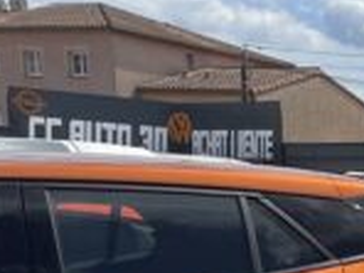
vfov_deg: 9.1
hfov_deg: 12.1
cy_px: 730
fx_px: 1483
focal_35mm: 141
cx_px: 772
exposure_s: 1/4651
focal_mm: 4.2
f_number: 1.6
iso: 32
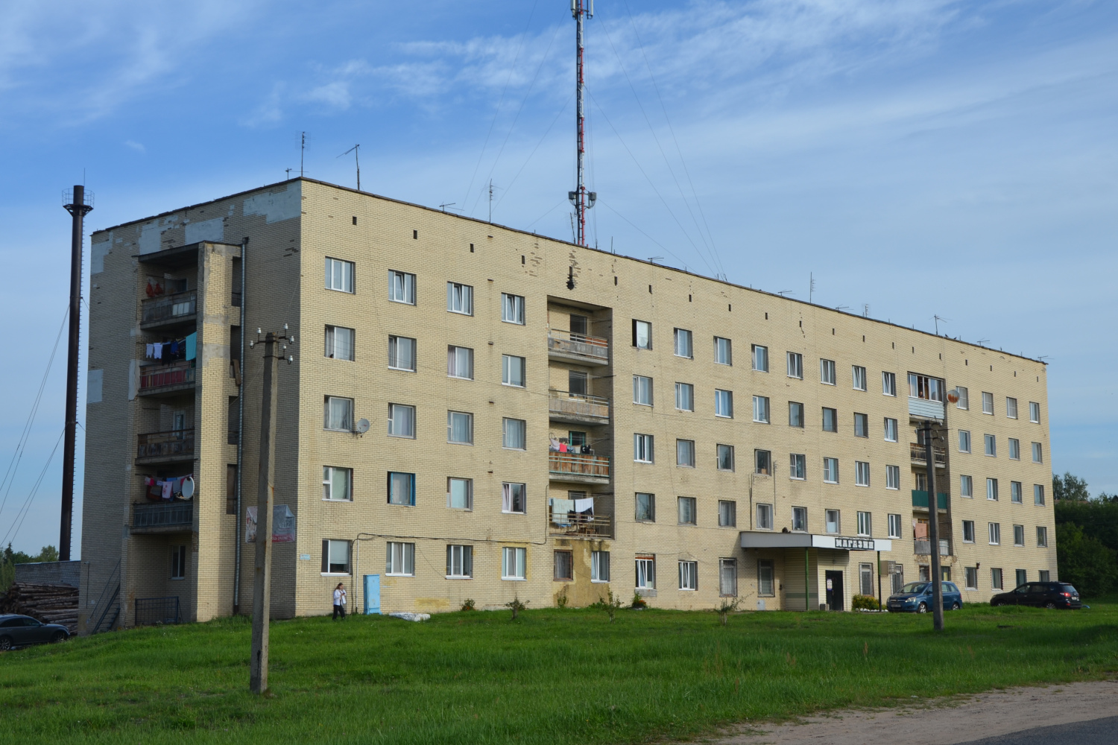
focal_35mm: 45
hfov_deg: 43.6
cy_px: 372
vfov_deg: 29.9
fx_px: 1397
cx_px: 559
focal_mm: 30
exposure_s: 1/250
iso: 110
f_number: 8
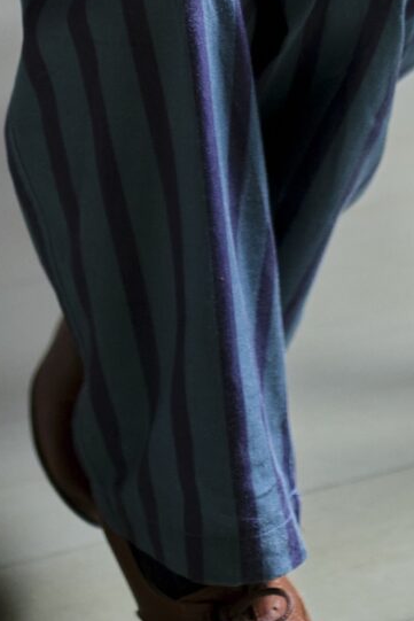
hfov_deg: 4.3
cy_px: -506
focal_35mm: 318
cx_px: 152
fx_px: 5482
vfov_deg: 6.3
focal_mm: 56
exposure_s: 1/250
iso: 1000
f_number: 1.4
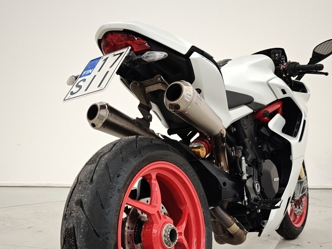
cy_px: 183
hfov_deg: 46.8
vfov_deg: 35.3
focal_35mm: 40
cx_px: 172
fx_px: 384
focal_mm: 6.06
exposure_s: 1/50
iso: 100
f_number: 1.6
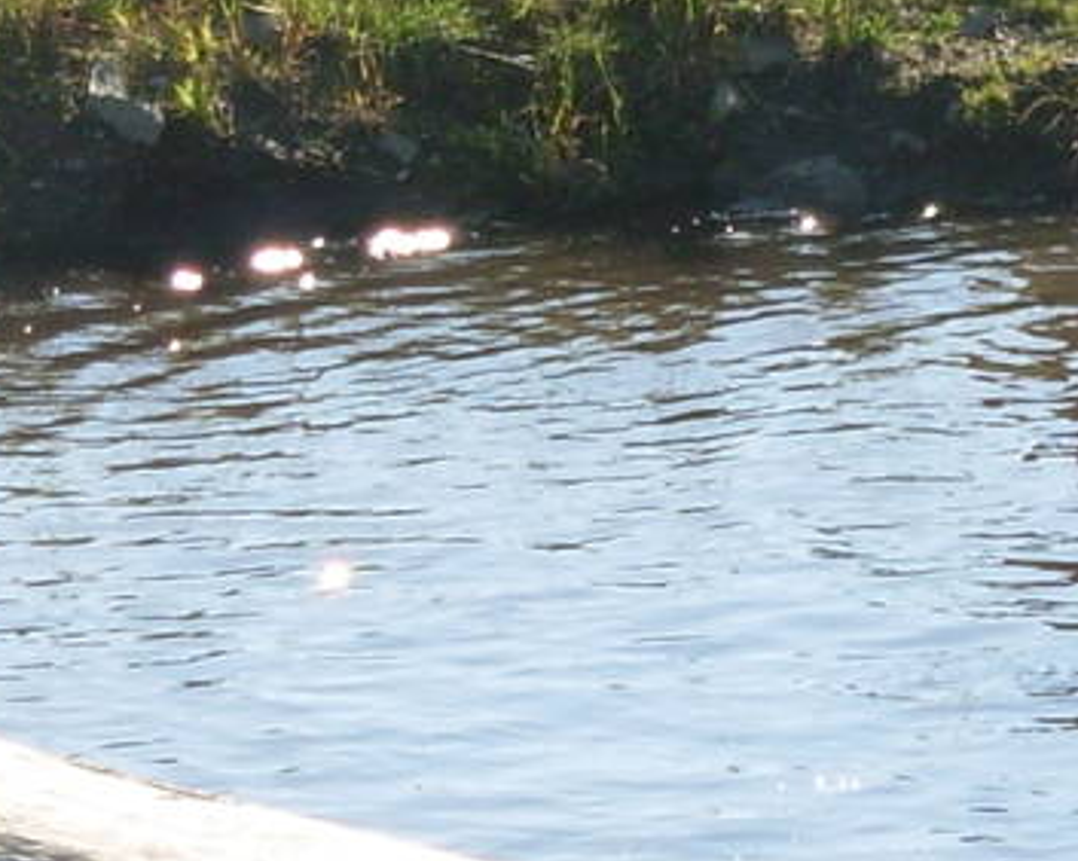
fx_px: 14668
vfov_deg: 3.4
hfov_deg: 4.2
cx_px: 1667
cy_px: 37
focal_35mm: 460
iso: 50
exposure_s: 1/384
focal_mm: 17.2
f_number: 4
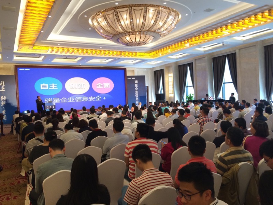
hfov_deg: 60.0
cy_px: 102
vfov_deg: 46.8
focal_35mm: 30
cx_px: 136
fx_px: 237
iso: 64
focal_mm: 4.12
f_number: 2.2
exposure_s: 1/30
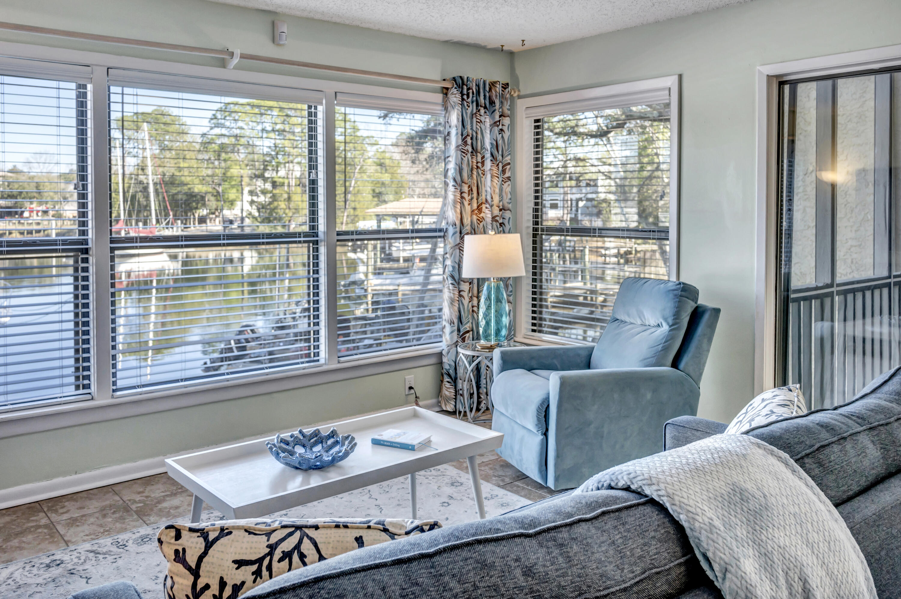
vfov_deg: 46.3
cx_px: 450
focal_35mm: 28
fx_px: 700
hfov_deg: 65.5
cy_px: 300
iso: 400
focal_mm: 28
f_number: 8
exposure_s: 1/40
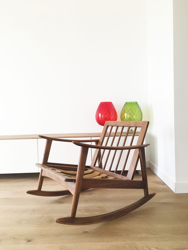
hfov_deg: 48.2
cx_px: 94
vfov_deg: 61.7
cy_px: 125
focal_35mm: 29
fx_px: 210
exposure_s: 1/33
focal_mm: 4.15
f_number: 2.2
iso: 40
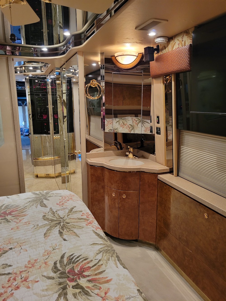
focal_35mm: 26
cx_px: 113
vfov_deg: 67.3
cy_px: 150
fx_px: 226
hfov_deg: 53.1
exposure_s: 1/40
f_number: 1.8
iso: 500
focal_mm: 5.4
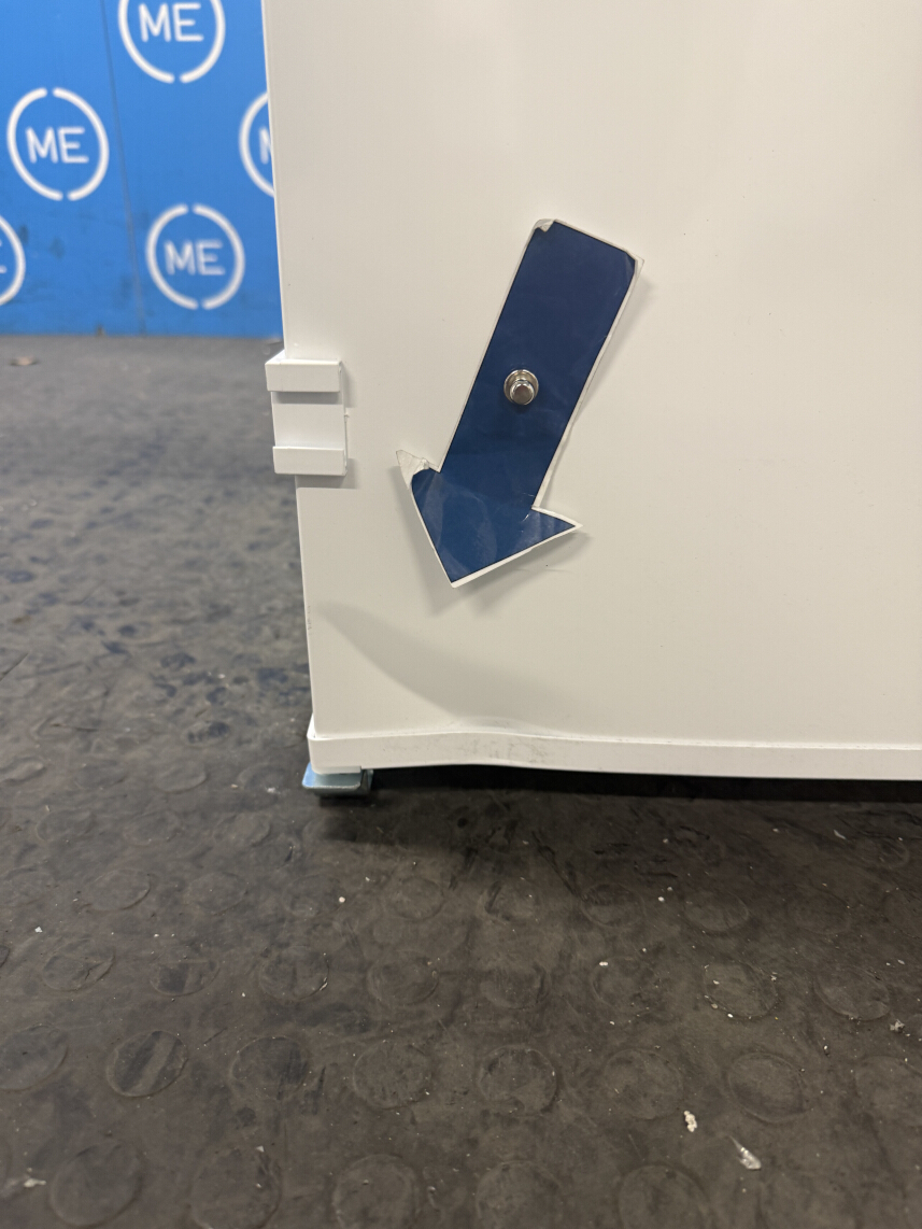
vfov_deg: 71.6
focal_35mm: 24
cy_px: 614
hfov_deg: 56.8
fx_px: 852
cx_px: 461
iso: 125
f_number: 1.78
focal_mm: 6.76
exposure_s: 1/50
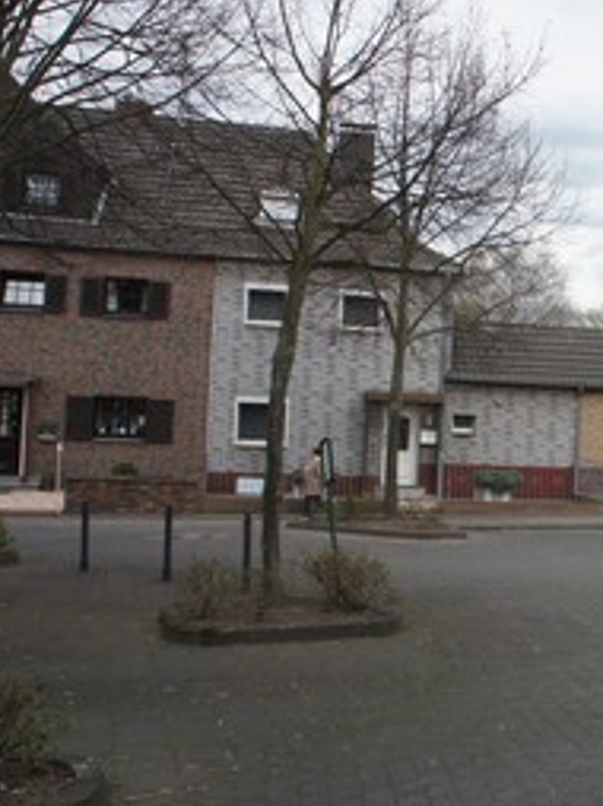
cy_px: 378
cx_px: 689
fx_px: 1093
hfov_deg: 27.7
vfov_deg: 40.5
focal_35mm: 47
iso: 200
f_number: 7.1
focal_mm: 18
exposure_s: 1/250
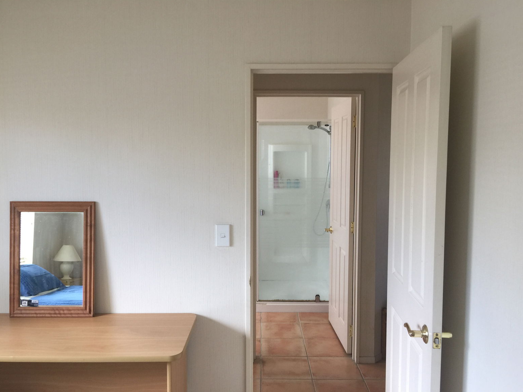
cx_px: 263
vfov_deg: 46.8
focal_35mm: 30
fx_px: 453
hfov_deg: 60.0
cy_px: 201
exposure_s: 1/33
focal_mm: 4.15
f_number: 2.2
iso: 32
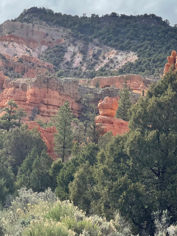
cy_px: 118
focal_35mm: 64
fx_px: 436
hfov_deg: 22.9
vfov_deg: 30.3
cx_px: 88
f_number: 2.2
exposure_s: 1/1876
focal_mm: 7.5
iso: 20
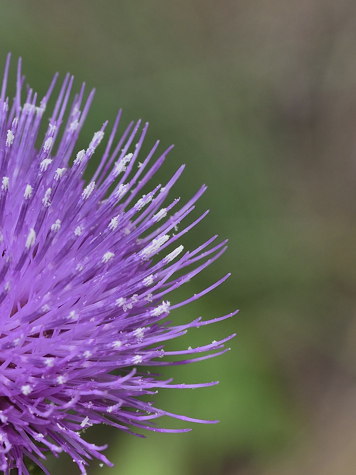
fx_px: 5545
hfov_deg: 3.7
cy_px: 279
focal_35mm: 404
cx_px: -39
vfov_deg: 4.9
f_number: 9
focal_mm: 105
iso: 200
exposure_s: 1/125
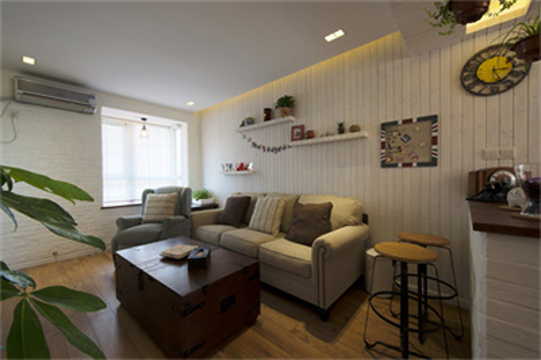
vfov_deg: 81.1
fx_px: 210
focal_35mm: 14
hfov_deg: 104.3
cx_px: 270
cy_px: 180
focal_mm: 14
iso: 100
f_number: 18
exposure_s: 1/1.25
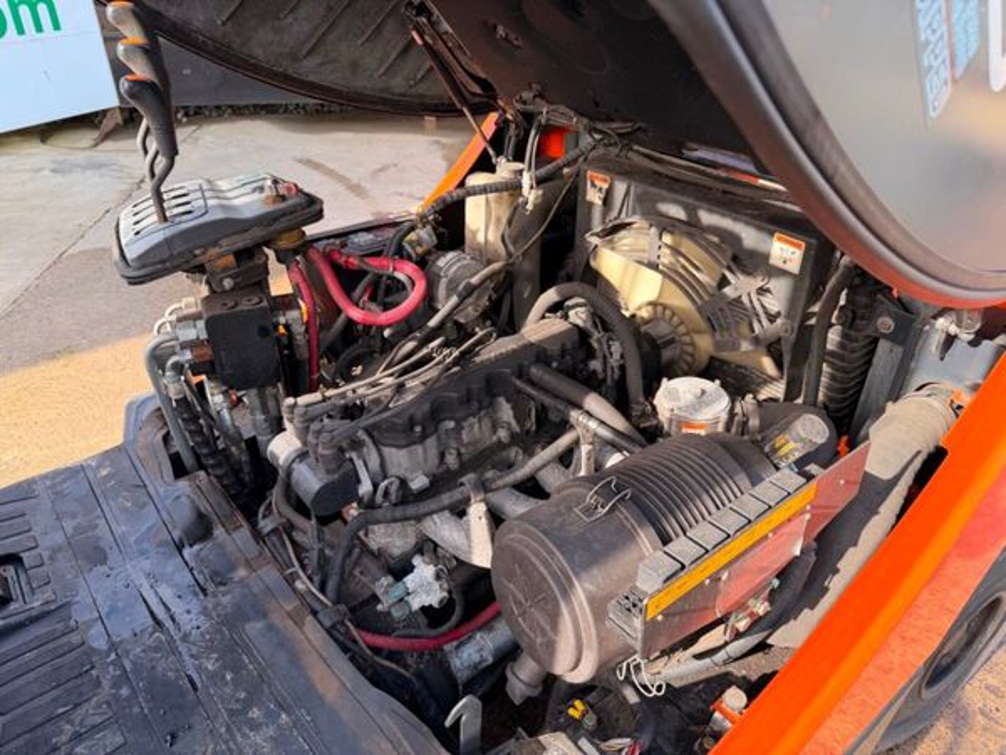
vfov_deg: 56.8
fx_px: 697
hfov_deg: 71.6
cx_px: 503
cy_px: 378
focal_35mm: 24
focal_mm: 6.76
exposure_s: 1/539
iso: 100
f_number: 1.78
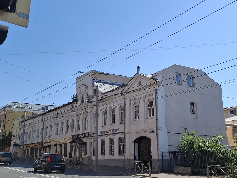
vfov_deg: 54.9
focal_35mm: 25
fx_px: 171
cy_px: 89
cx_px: 118
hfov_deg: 69.4
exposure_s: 1/3333
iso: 32
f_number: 1.8
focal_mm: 4.69
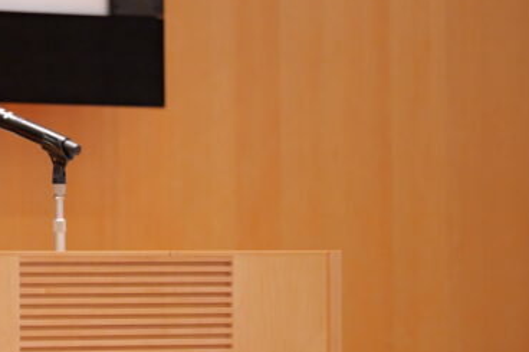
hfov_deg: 3.3
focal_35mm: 626
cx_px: -1
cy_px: 121
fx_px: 9194
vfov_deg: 2.2
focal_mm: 300
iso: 6400
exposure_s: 1/50
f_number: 6.3
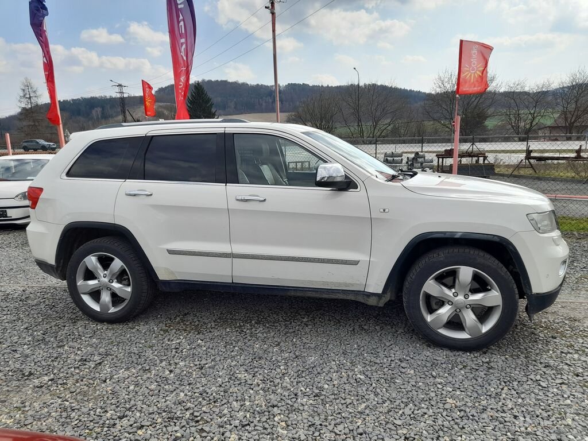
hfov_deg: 69.4
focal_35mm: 25
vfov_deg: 54.9
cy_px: 220
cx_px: 294
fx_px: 425
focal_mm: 4.6
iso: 20
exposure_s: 1/541
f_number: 2
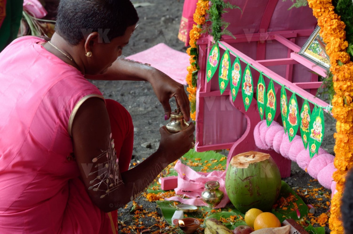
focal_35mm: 105
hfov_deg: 19.5
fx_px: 1028
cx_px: 176
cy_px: 117
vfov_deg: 13.0
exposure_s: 1/125
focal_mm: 70
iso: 400
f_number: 5.6
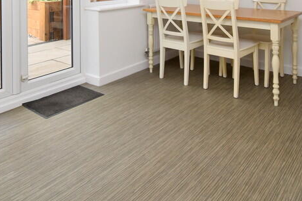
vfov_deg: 34.7
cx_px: 159
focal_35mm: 33
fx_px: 277
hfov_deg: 57.2
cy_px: -17
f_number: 5
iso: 110
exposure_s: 1/200
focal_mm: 10
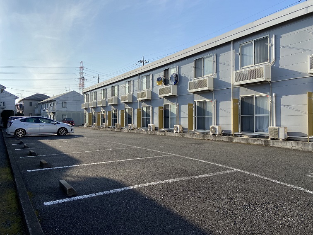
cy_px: 118
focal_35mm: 26
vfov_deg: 53.1
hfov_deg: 67.3
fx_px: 235
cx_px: 156
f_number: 1.8
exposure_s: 1/3205
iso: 32
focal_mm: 4.25
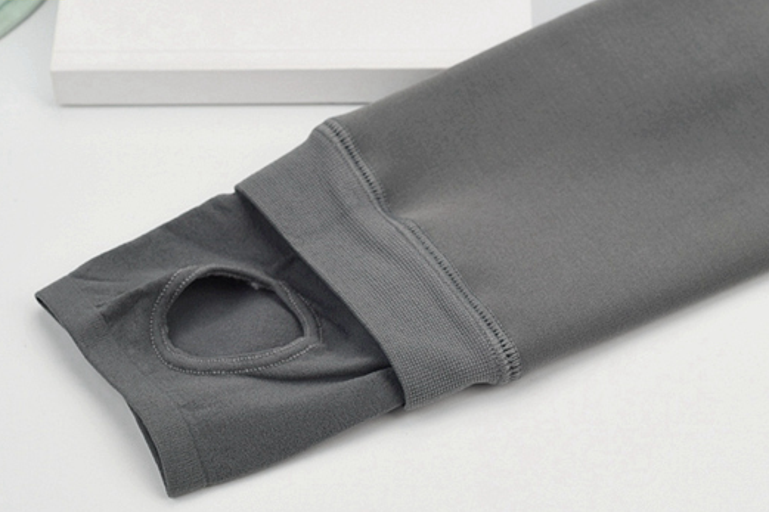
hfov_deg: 28.0
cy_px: 251
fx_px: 1537
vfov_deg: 18.9
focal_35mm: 72
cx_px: 450
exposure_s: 1/125
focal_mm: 50
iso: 100
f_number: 9
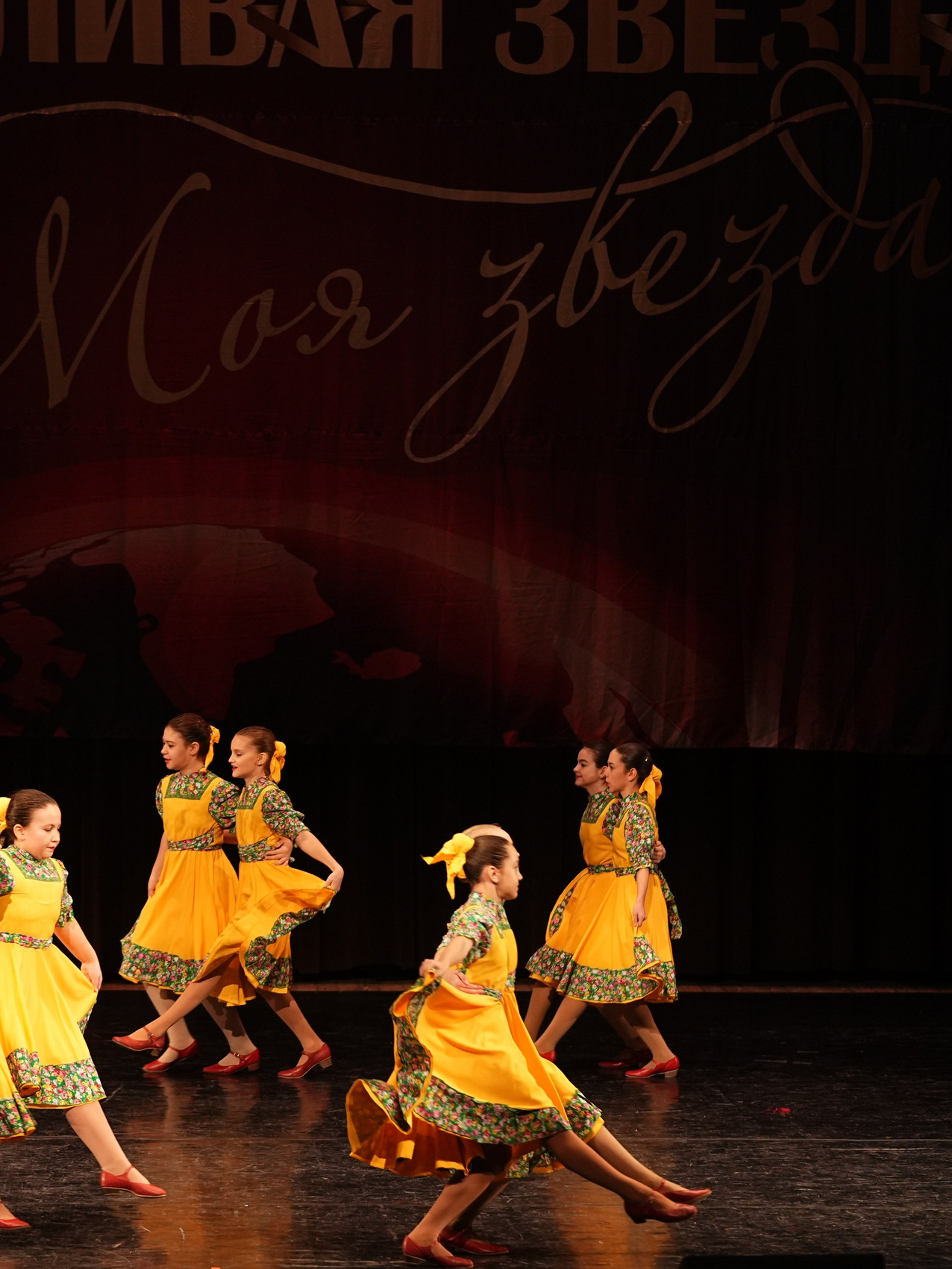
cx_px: 169
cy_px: 634
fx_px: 6526
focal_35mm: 178
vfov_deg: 11.1
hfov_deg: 8.3
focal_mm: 123
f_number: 2.8
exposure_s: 1/400
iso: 1600
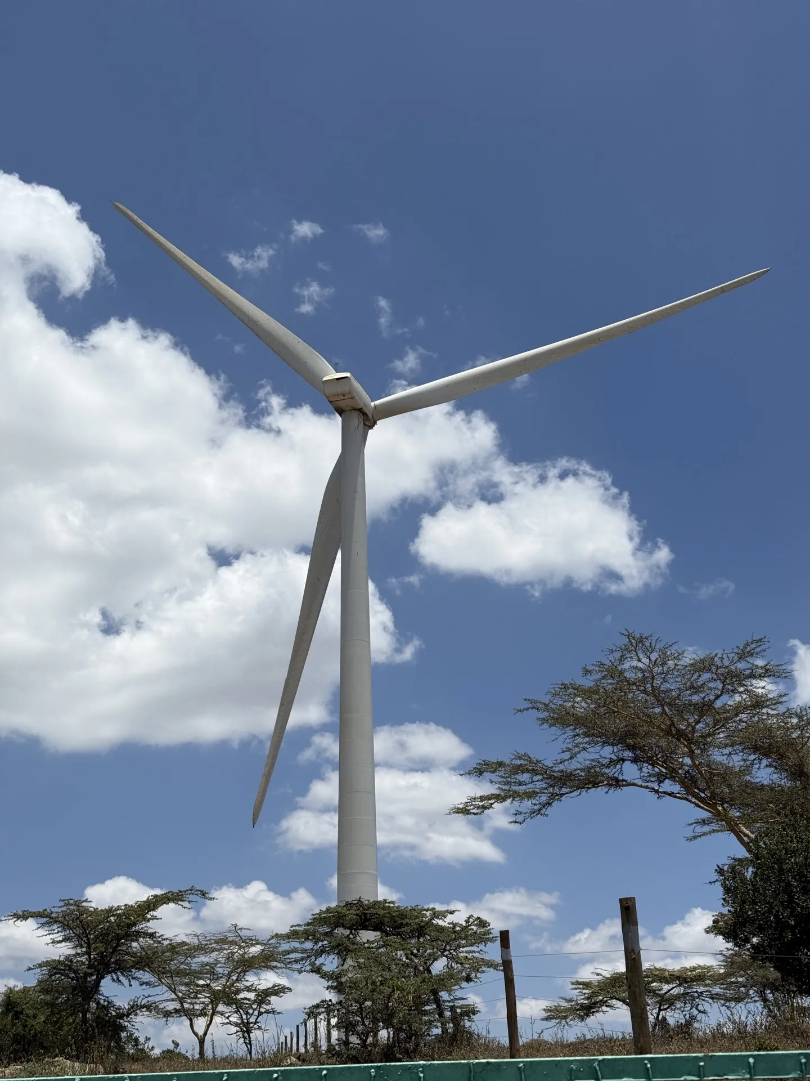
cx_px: 405
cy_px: 540
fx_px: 1498
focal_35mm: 48
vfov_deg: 39.7
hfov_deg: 30.3
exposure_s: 1/11364
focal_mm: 6.76
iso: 64
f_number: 1.78
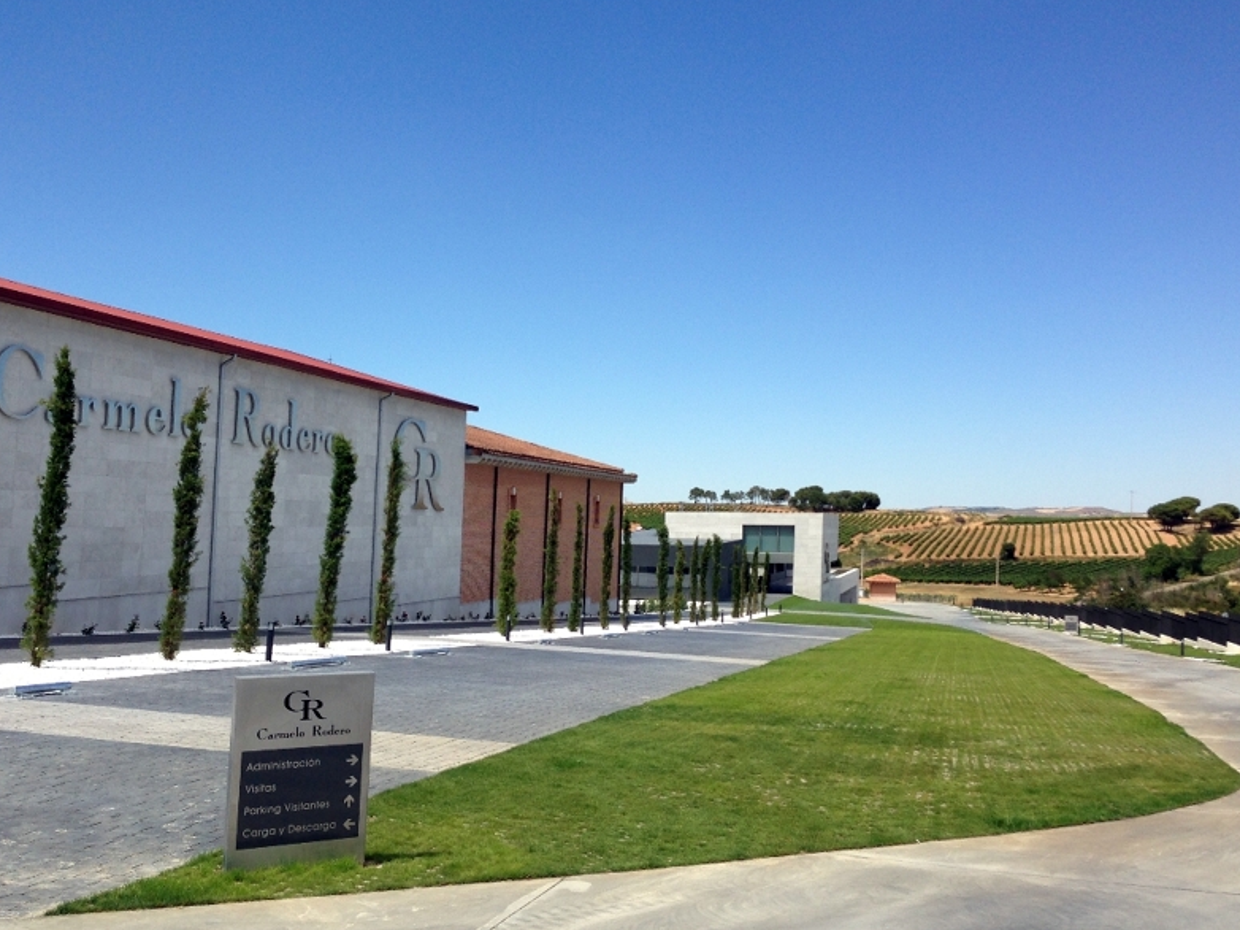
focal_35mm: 38
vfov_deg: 37.7
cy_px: 474
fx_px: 1361
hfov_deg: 48.9
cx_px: 563
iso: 50
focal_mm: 4.13
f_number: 2.4
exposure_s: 1/1506
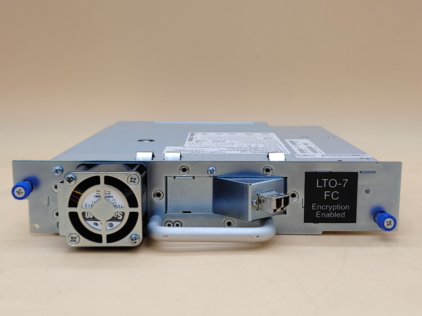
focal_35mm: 44
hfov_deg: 42.9
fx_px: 536
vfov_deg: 32.9
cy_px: 158
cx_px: 211
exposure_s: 1/120
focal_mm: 4.36
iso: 50
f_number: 1.8
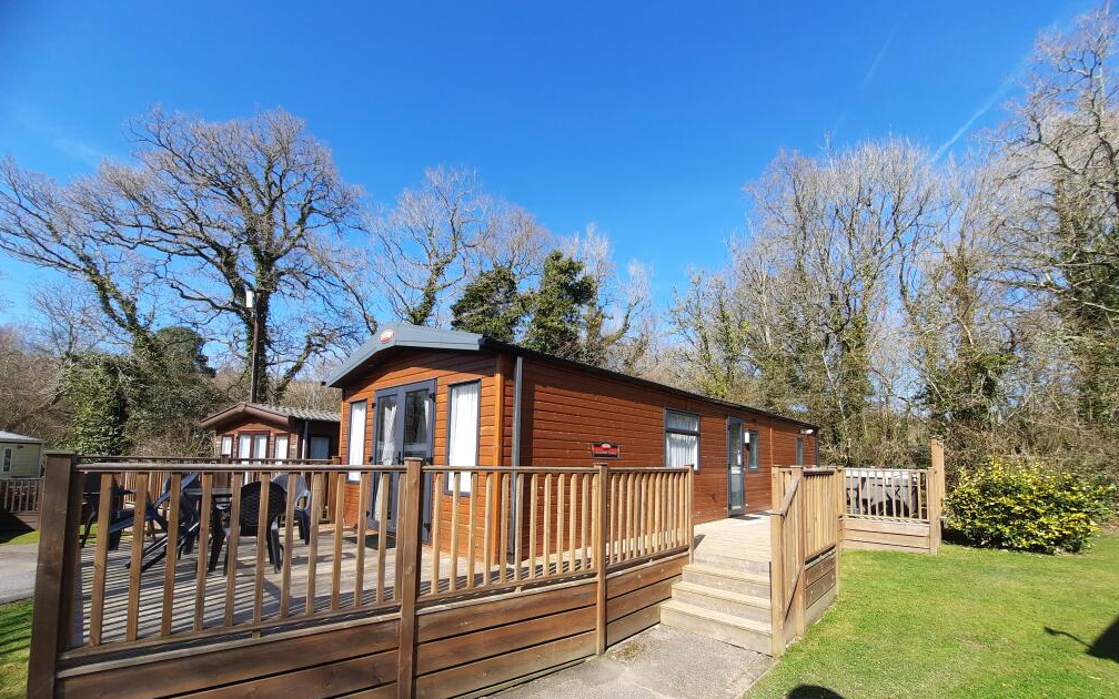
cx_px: 563
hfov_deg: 105.3
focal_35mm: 14
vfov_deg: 77.7
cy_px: 422
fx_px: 427
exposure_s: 1/671
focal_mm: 1.74
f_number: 2.2
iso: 40
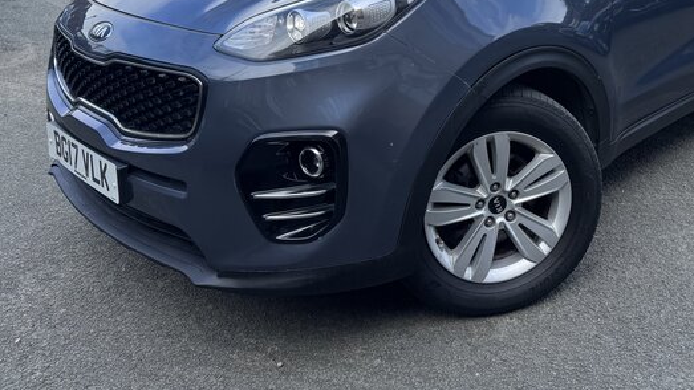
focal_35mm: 40
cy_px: 7
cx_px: 488
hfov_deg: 49.2
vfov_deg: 28.0
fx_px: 736
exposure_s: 1/1818
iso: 80
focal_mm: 6.76
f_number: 1.78
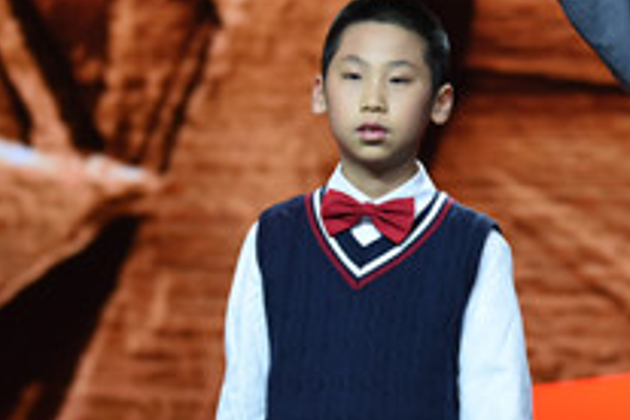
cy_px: -67
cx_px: 870
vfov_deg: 4.3
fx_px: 5582
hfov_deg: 6.4
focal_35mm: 319
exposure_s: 1/125
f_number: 4
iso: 1100
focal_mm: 110
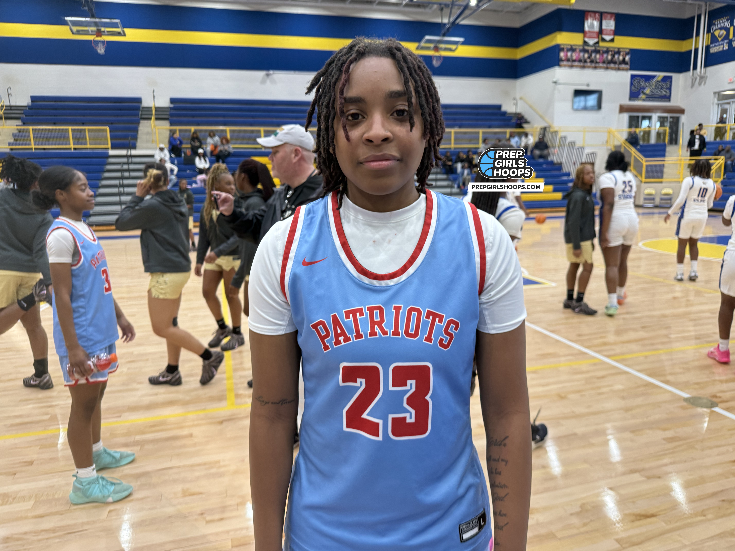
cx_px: 368
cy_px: 276
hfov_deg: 71.6
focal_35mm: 24
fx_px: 510
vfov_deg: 56.8
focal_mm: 6.76
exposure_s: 1/121
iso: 200
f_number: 1.78
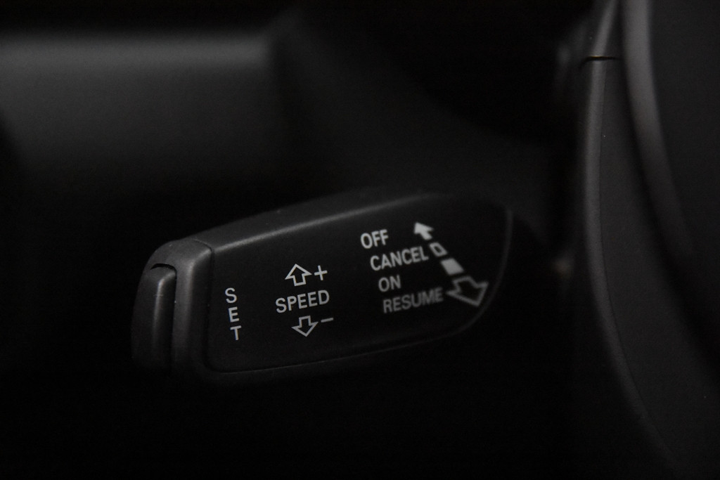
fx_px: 2100
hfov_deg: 19.5
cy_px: 240
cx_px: 360
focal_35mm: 105
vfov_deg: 13.0
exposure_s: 1/50
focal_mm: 70
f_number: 4
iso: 12800
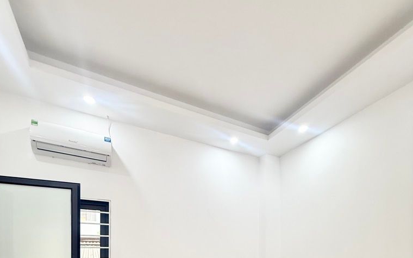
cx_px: 205
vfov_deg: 49.8
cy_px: 252
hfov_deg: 85.1
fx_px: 225
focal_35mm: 20
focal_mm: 2.22
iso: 200
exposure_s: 1/100
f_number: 2.2
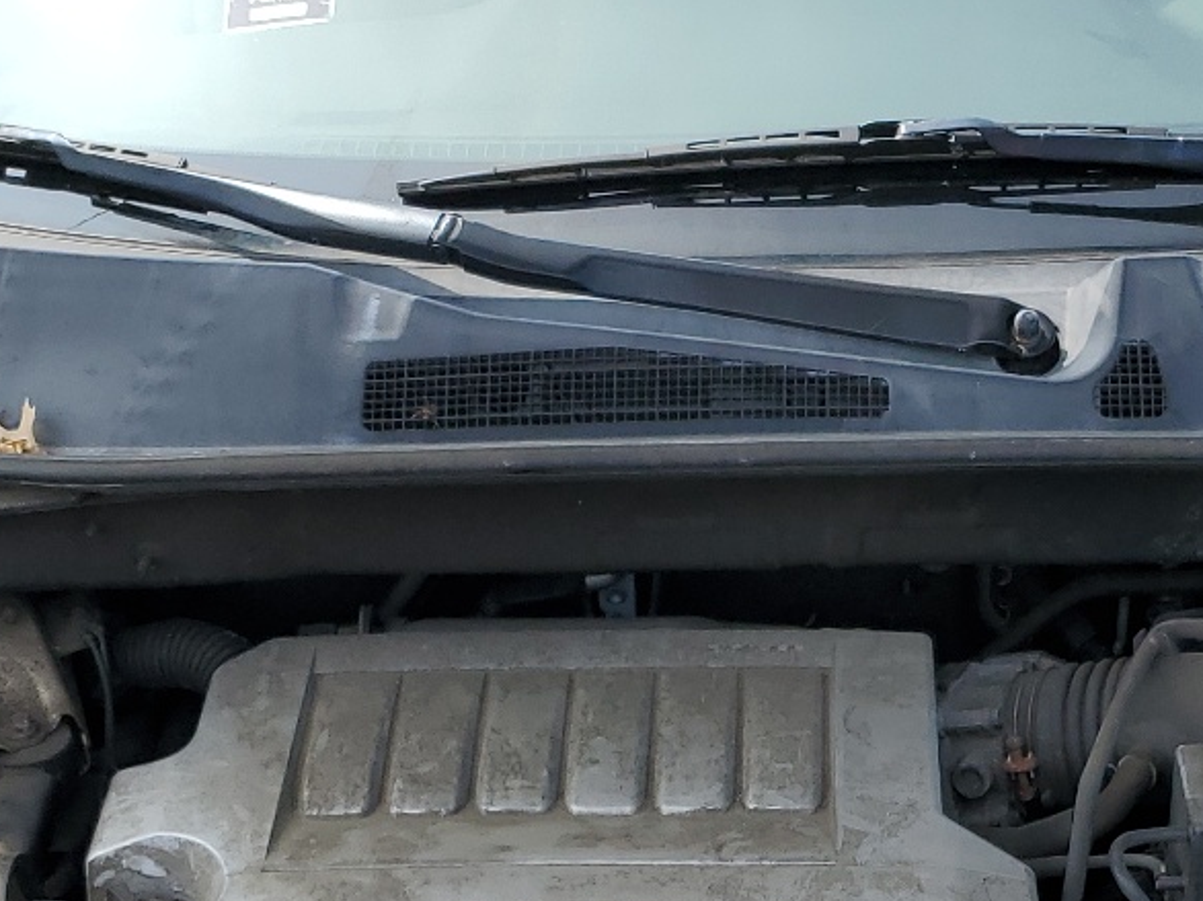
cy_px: 1174
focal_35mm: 71
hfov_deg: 27.3
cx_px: 790
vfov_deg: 19.1
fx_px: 2466
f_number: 1.5
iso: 50
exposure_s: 1/1111
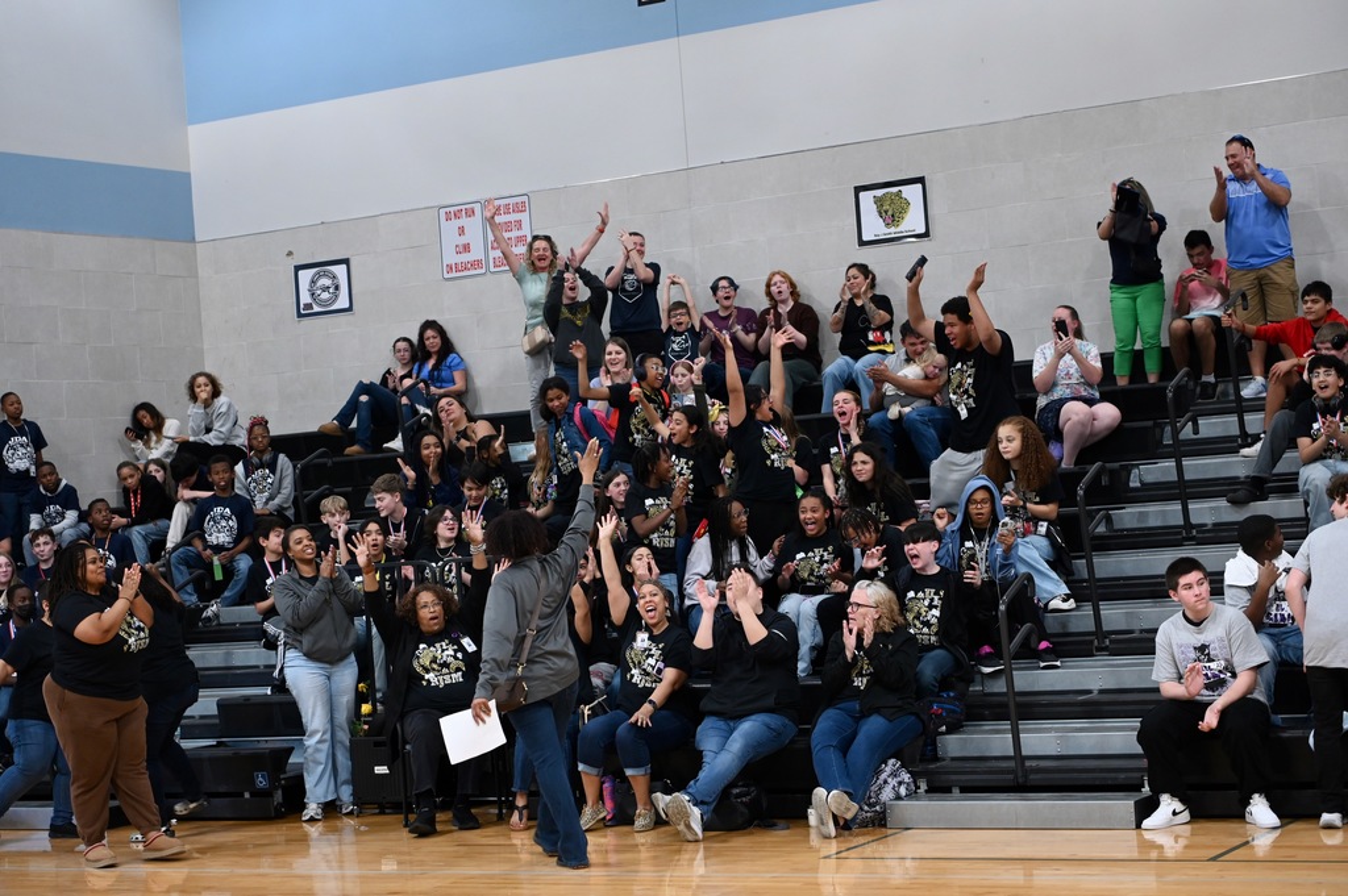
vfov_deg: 19.4
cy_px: 448
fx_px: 2619
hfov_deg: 28.9
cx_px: 674
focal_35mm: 70
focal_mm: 70
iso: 2000
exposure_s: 1/200
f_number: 2.8
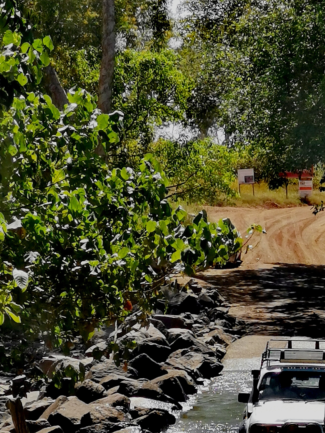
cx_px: 310
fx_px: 3417
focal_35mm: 273
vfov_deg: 7.2
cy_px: 401
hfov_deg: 5.4
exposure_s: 1/1318
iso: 50
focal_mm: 7.48
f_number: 2.4
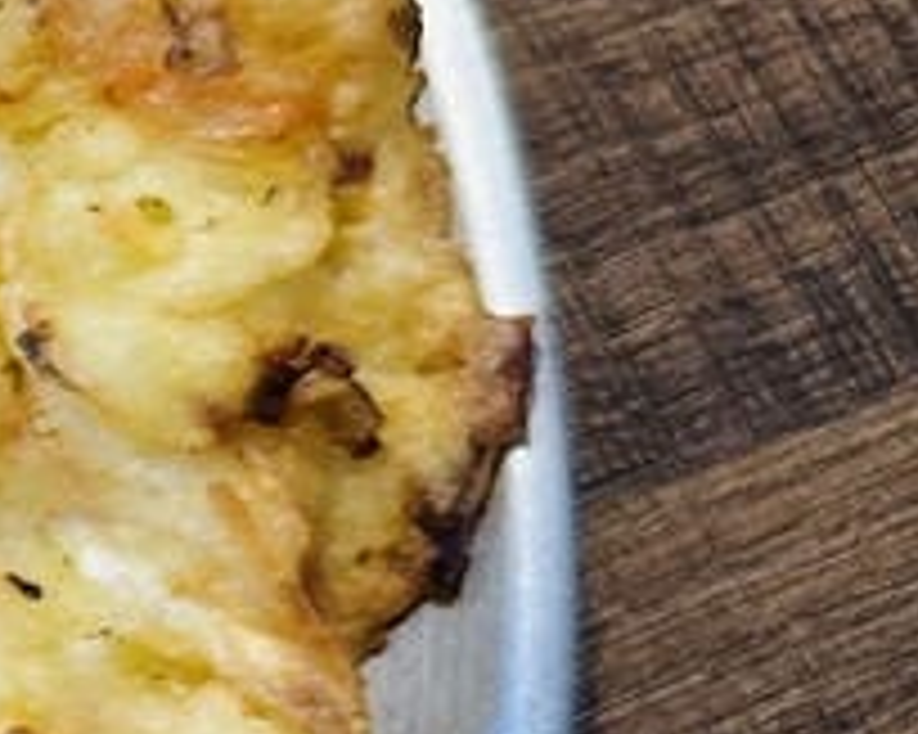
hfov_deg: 11.3
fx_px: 3748
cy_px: 581
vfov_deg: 11.1
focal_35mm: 138
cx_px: -1377
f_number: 1.78
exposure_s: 1/60
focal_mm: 6.86
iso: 160
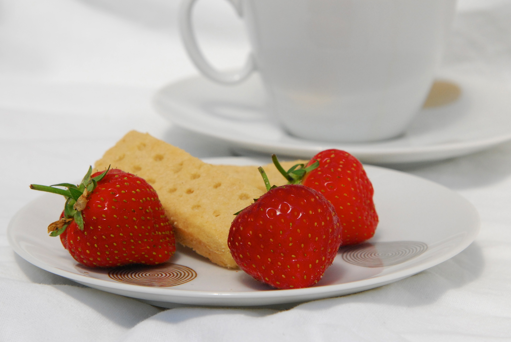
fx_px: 2061
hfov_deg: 14.1
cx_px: 239
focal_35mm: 145
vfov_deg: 9.5
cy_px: 147
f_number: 9
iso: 640
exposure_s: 1/1250
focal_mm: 82
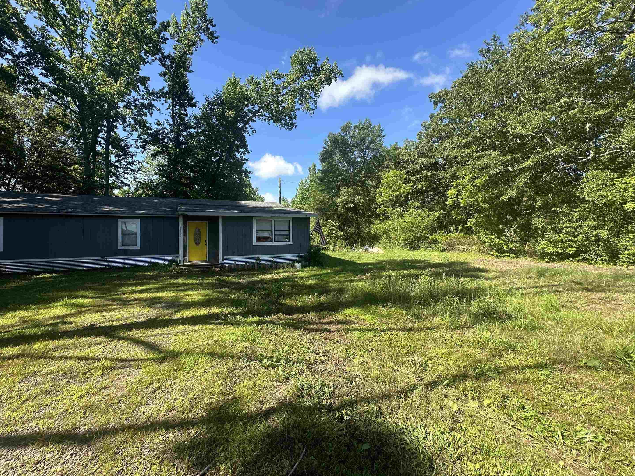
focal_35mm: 15
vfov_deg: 81.7
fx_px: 275
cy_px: 233
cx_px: 300
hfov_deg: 98.1
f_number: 2.2
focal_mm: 2.22
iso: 40
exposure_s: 1/572
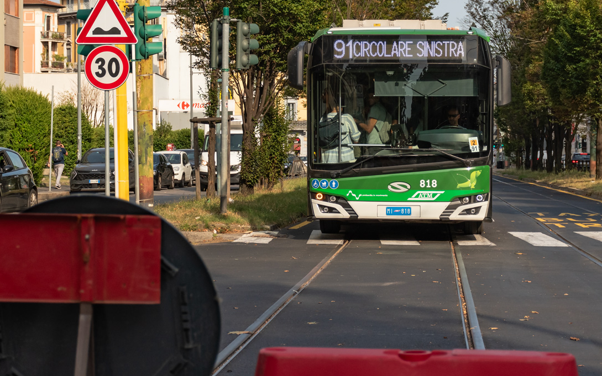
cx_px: 275
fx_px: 1592
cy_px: 149
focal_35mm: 97
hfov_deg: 21.4
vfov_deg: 13.5
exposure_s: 1/1600
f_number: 5
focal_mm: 48
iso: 400
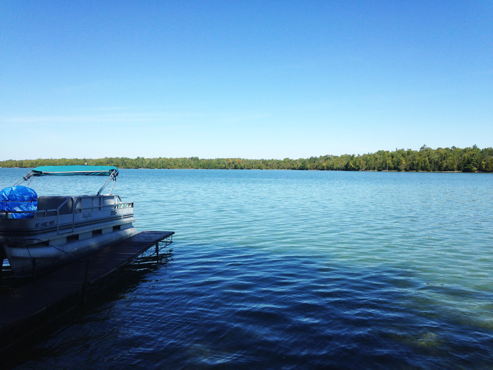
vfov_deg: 42.9
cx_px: 246
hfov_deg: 55.4
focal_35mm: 33
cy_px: 185
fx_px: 470
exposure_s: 1/1808
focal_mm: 4.12
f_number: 2.4
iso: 50
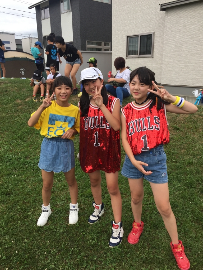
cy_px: 135
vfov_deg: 61.7
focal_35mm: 29
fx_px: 227
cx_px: 102
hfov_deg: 48.2
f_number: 2.2
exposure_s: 1/565
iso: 32
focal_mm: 4.15
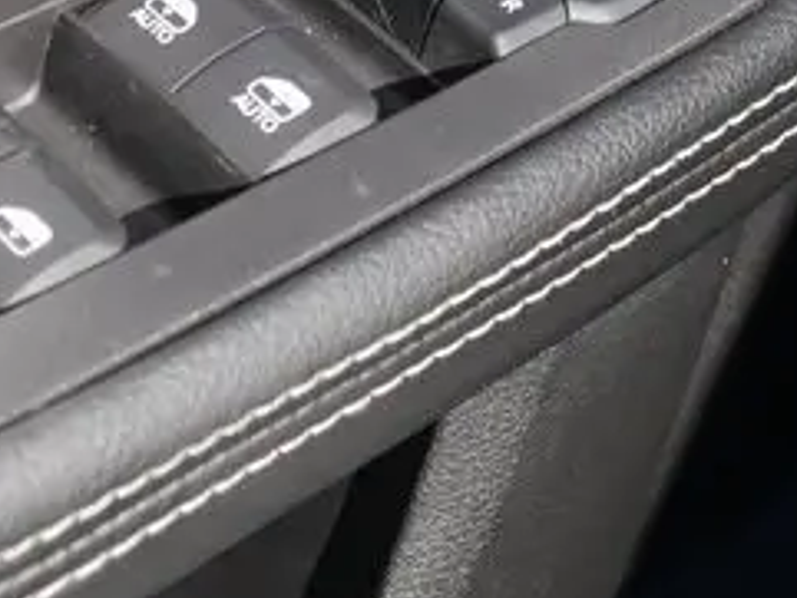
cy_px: -144
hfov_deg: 14.7
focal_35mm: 133
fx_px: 3064
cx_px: 159
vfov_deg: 10.9
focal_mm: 25
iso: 200
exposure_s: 1/250
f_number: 5.3
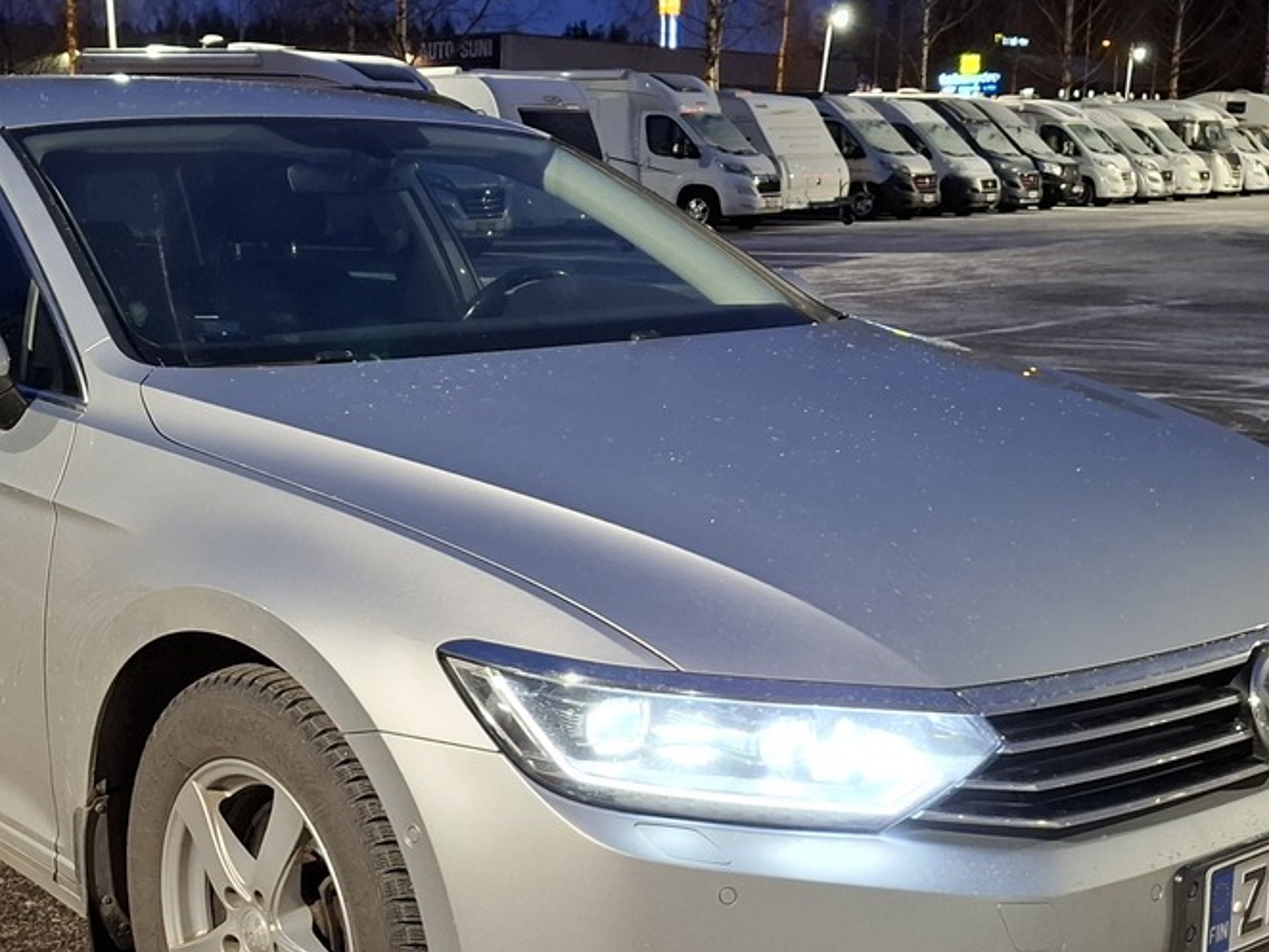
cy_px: 531
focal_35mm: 50
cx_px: 473
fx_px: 1834
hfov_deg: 37.9
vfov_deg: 29.1
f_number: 1.8
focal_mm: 5.54
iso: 400
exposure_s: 1/25
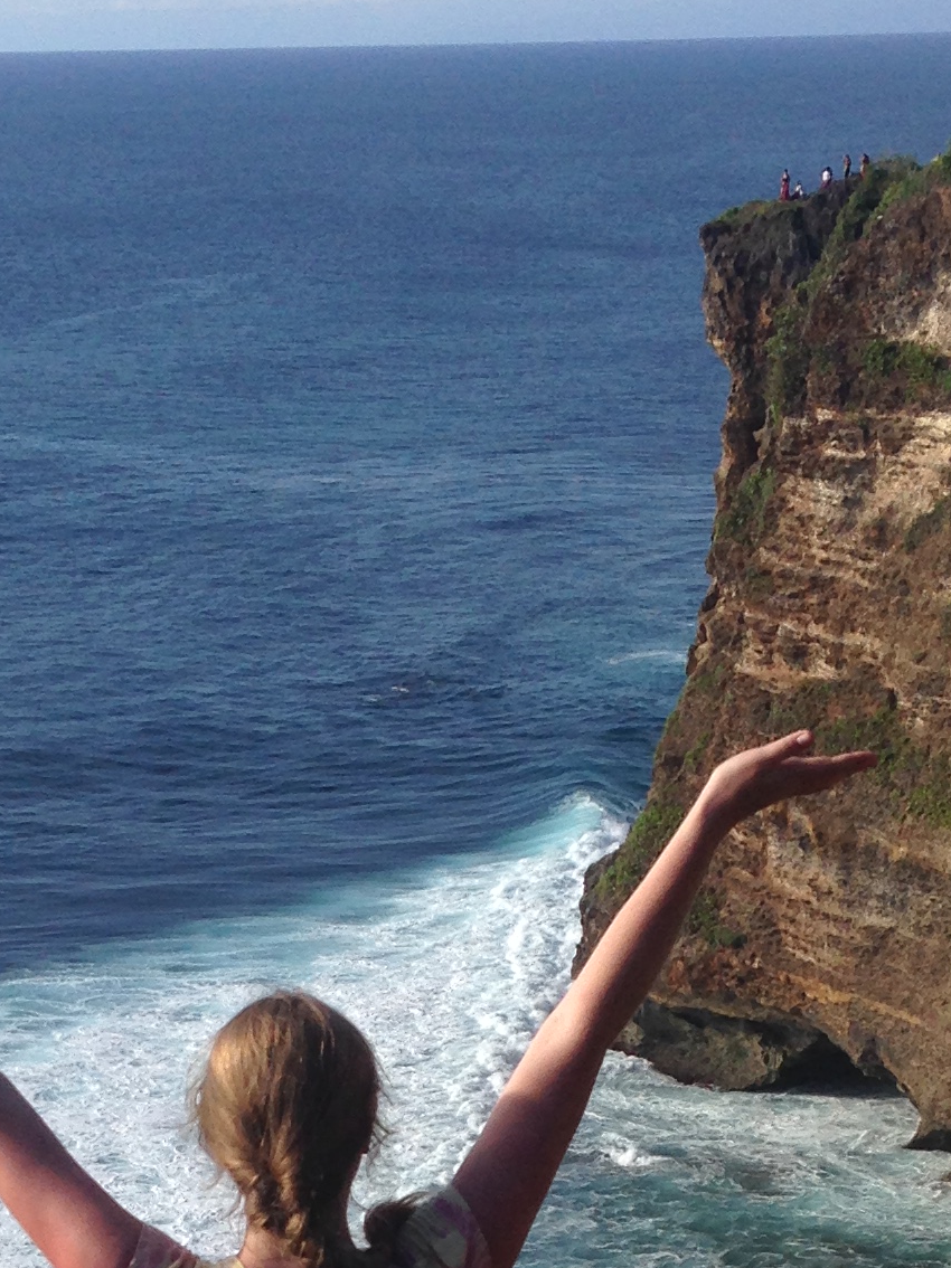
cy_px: 1373
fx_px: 3481
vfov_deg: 19.8
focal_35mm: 95
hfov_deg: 15.6
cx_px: 455
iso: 50
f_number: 2.4
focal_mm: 4.12
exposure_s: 1/2008
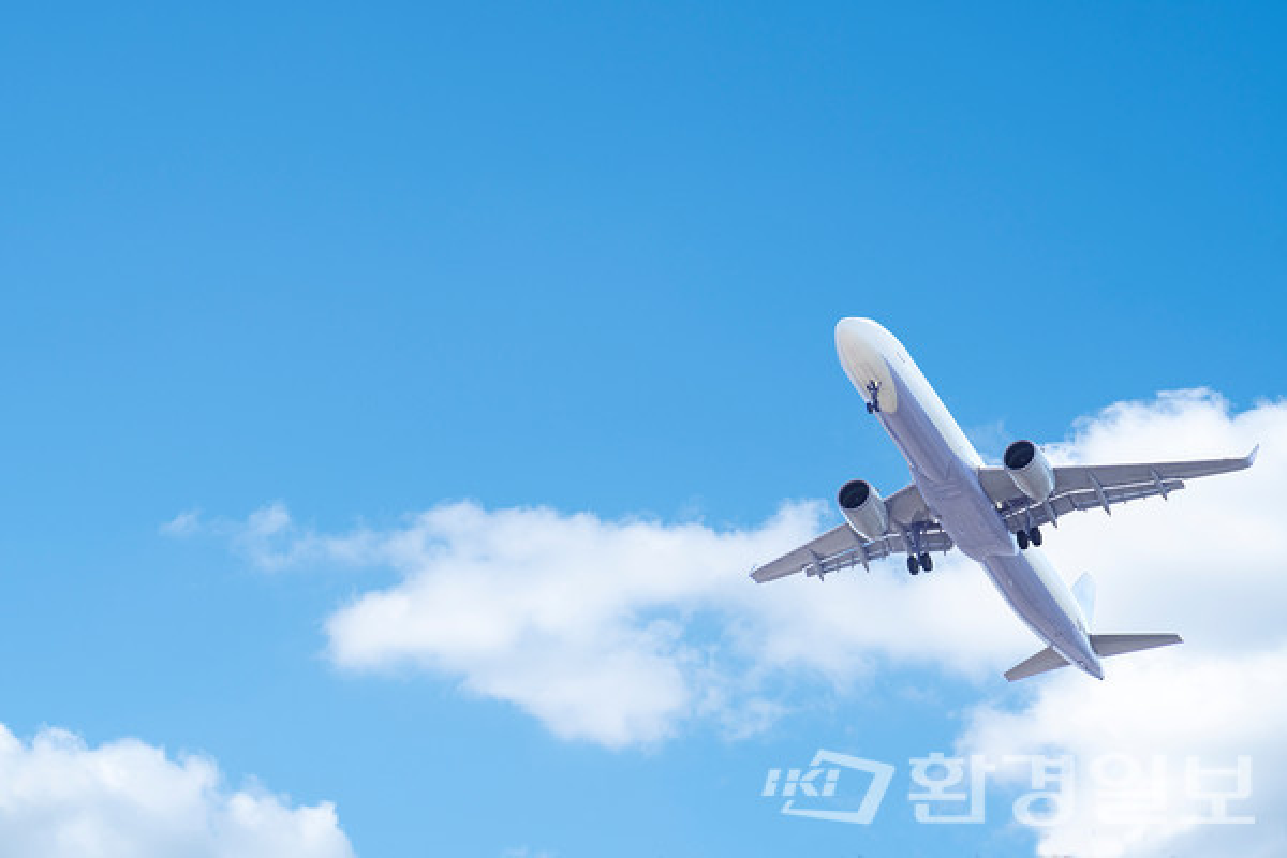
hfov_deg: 19.5
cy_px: 429
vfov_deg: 13.0
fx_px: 3753
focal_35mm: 105
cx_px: 644
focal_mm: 70
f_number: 7.1
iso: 100
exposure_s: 1/500
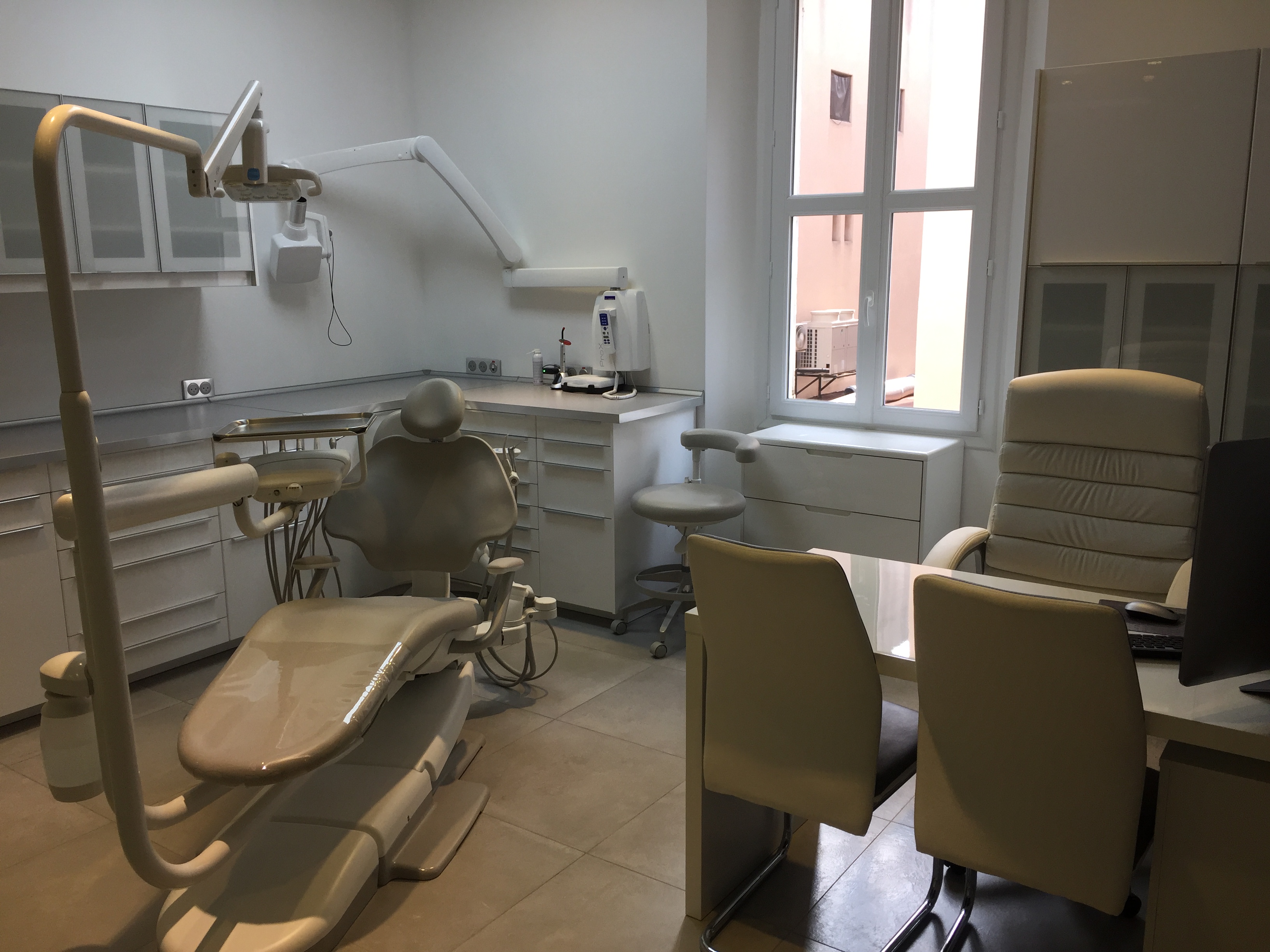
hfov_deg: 61.7
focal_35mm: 29
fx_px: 1064
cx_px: 635
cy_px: 476
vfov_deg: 48.2
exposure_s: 1/100
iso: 50
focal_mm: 4.15
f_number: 2.2
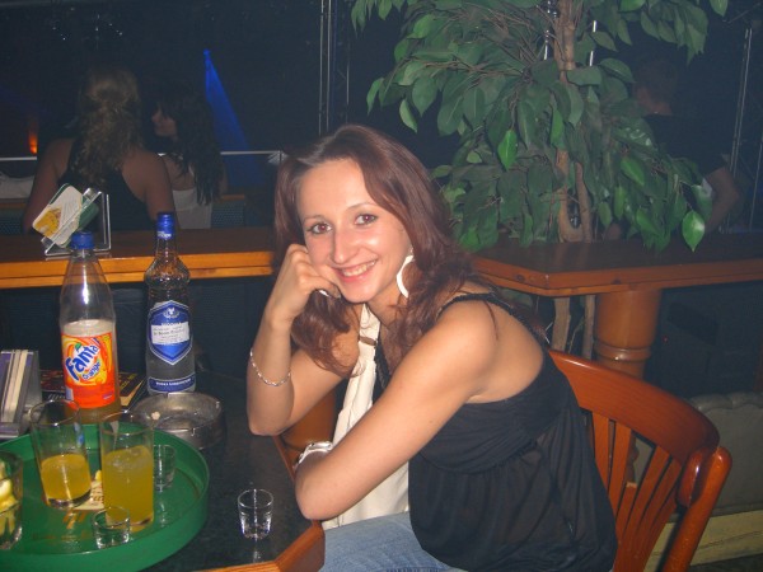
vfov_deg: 37.7
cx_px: 382
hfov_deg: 49.0
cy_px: 286
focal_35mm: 38
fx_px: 838
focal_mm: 7.9
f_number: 2.8
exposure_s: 1/60
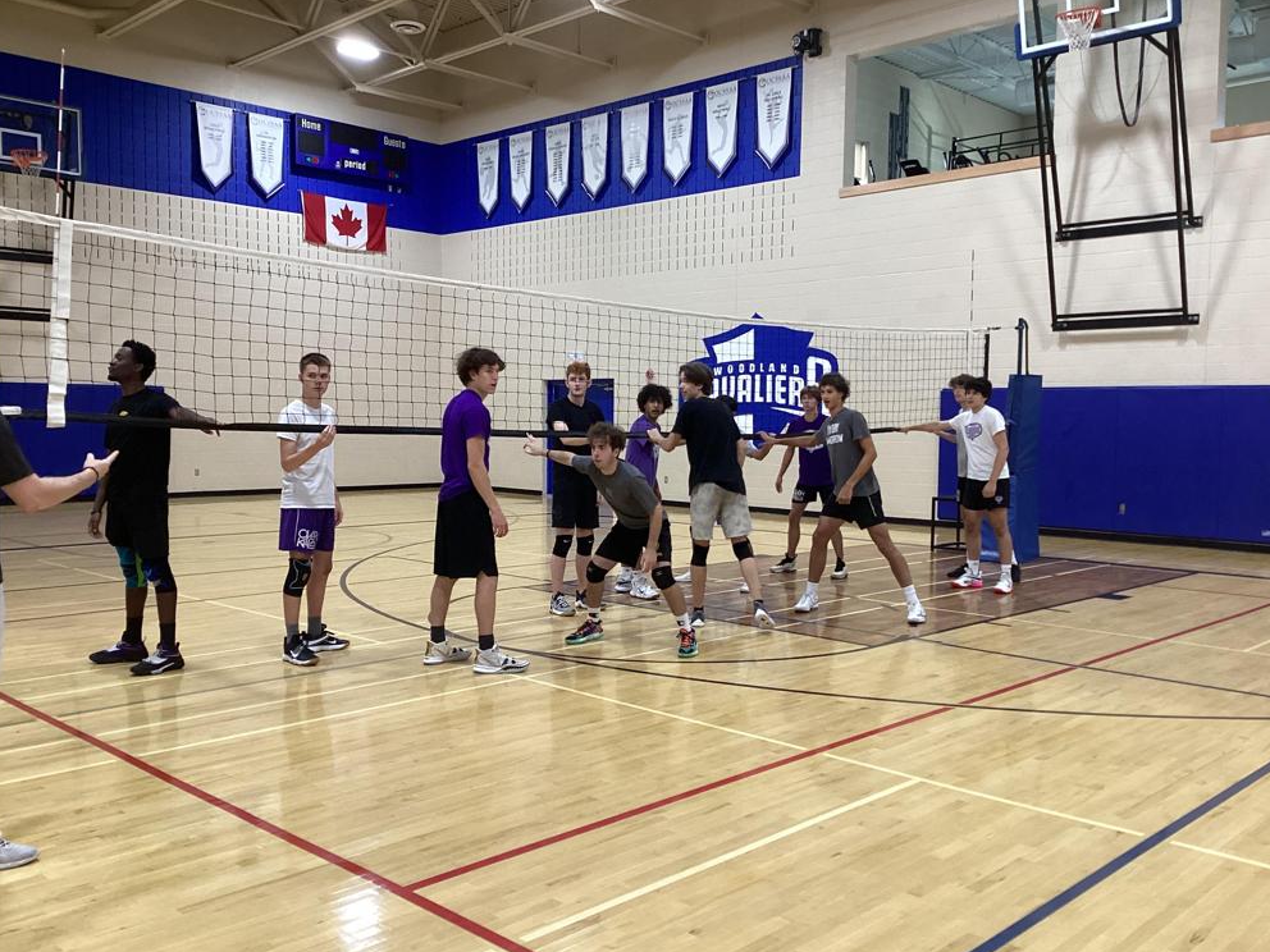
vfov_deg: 44.2
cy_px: 485
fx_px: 1174
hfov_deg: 56.8
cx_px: 645
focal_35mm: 32
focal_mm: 3.3
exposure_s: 1/60
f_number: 2.4
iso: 160
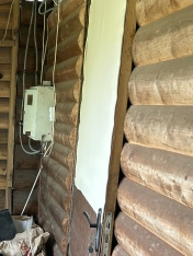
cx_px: 17
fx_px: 386
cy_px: 177
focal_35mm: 52
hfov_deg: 27.0
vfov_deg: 36.3
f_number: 1.5
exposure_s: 1/106
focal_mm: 5.7
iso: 125
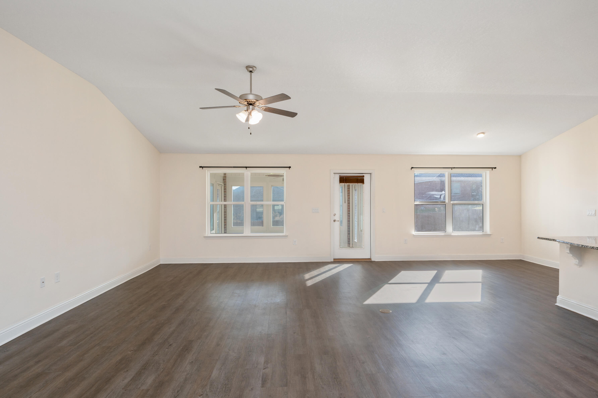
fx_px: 307
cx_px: 299
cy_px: 199
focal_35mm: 18
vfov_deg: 65.9
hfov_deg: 88.5
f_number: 9
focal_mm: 18.5
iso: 500
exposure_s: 1/50
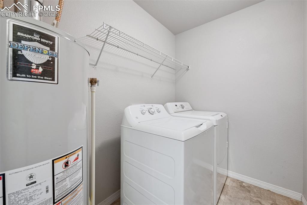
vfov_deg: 81.2
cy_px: 102
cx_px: 154
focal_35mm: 14
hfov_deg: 104.3
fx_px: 119
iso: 100
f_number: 9
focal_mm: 14
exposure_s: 2
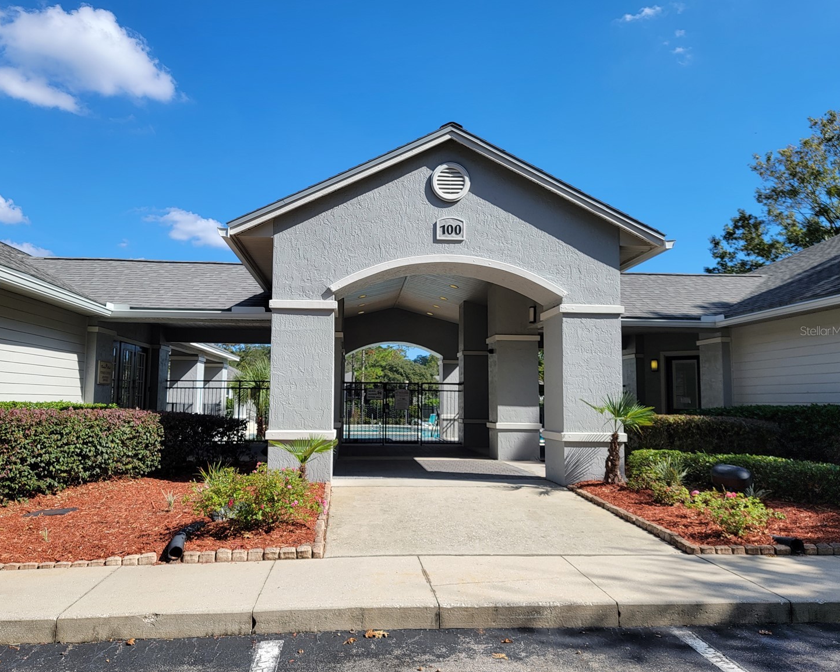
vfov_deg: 54.9
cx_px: 389
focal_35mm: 26
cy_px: 330
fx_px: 646
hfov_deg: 66.0
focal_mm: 6.7
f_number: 1.8
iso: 16
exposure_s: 1/845
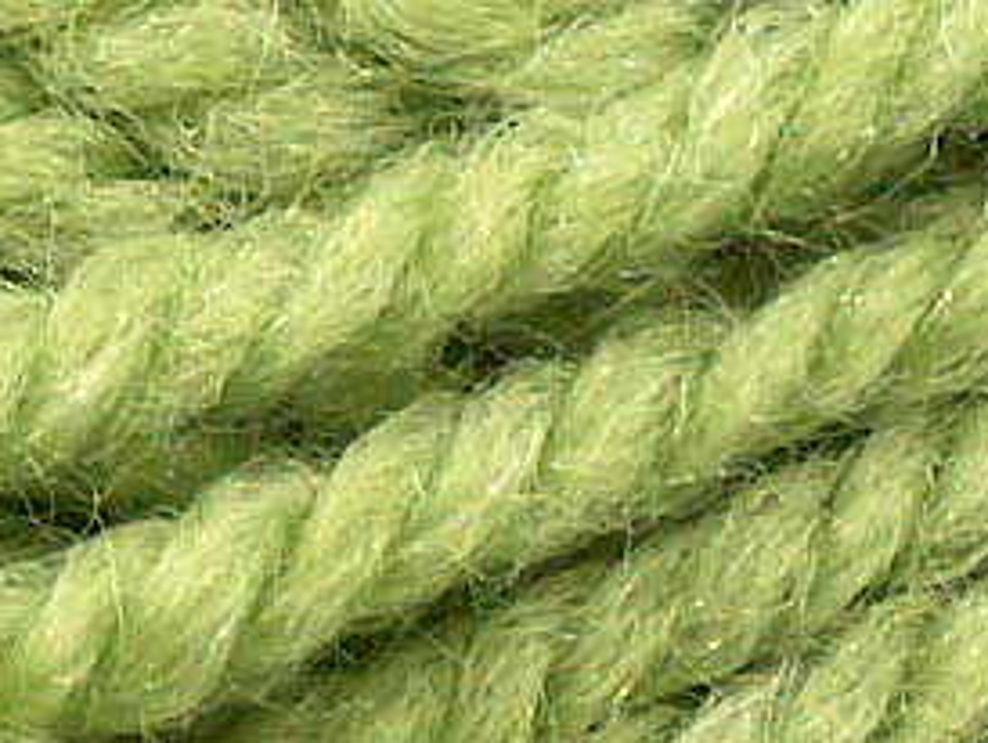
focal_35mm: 468
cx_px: -577
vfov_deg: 3.2
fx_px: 13369
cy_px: 635
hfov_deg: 4.2
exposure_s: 1/10.3
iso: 200
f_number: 2.9
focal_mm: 20.29
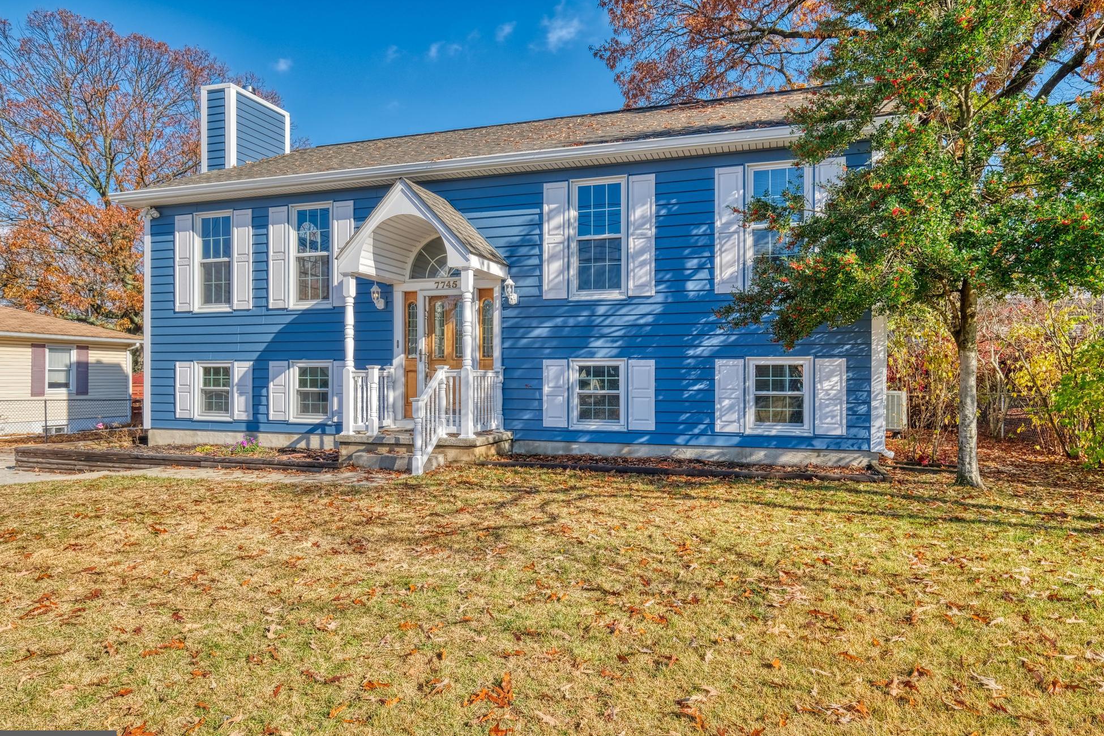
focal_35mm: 21
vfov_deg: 59.5
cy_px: 385
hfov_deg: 81.2
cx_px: 571
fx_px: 644
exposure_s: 1/250
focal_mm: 13.2
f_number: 8
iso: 200
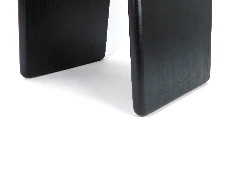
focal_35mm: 45
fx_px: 292
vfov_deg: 32.2
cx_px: 112
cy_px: 84
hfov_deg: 42.1
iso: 125
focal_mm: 8
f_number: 3.7
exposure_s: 1/100
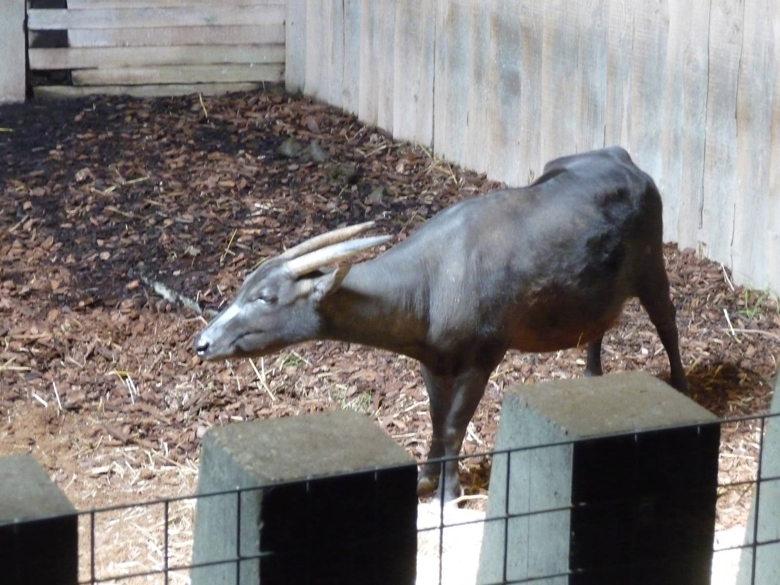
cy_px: 292
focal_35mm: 119
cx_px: 390
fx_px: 2681
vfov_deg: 12.5
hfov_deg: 16.6
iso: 800
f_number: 4.7
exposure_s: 1/40
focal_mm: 20.3
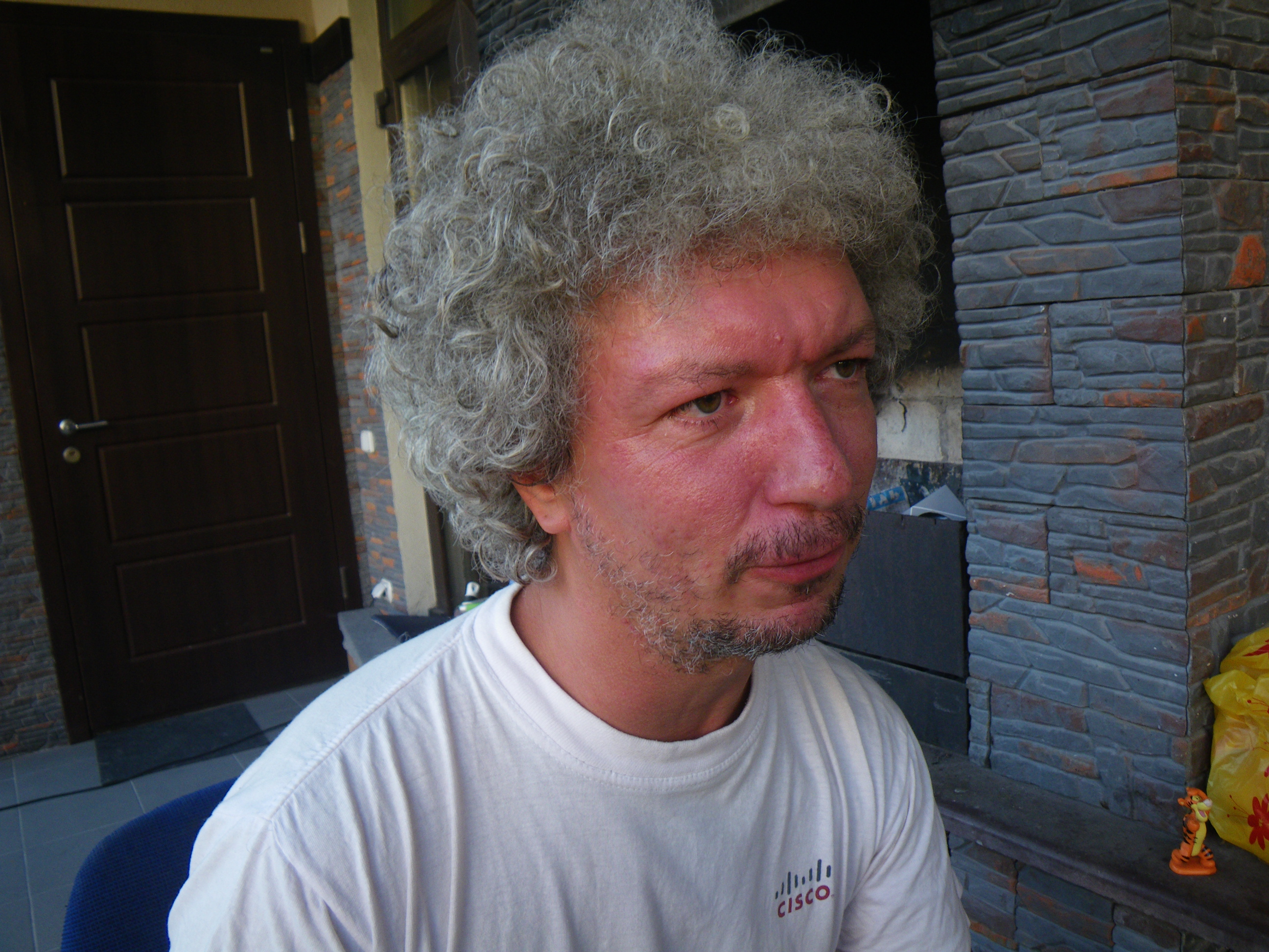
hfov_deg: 63.4
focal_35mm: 28
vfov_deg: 49.7
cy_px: 476
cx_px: 634
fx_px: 1026
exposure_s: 1/50
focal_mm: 5
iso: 100
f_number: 3.5
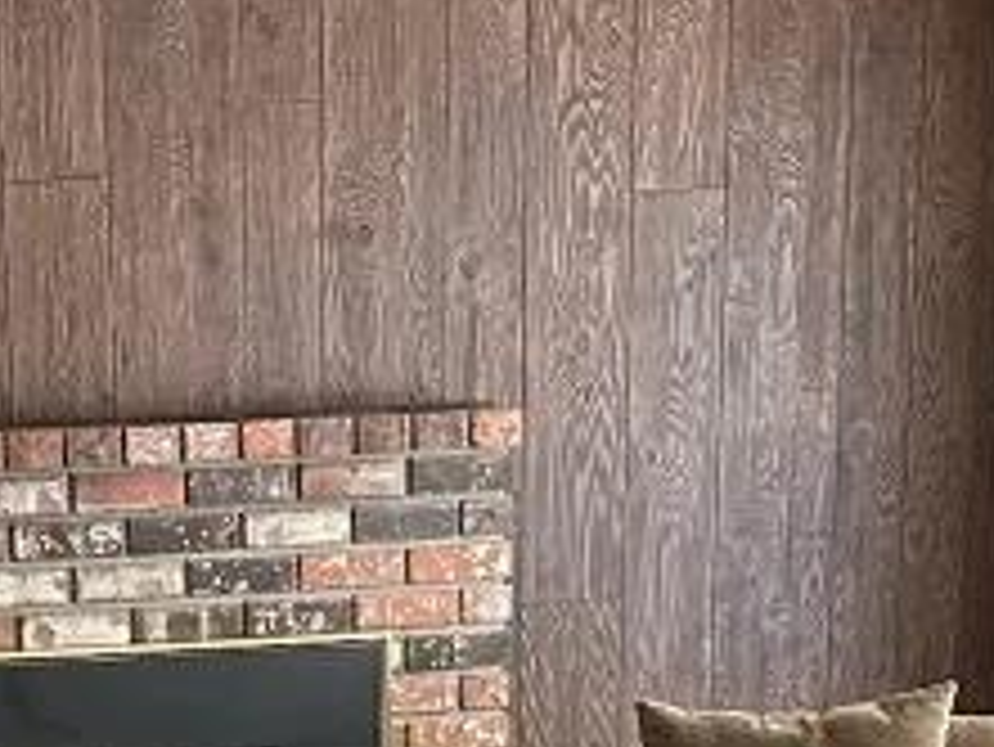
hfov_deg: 17.6
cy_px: 1282
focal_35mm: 111
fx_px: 3189
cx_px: 189
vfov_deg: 12.4
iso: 500
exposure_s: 1/60
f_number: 1.78
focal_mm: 6.86
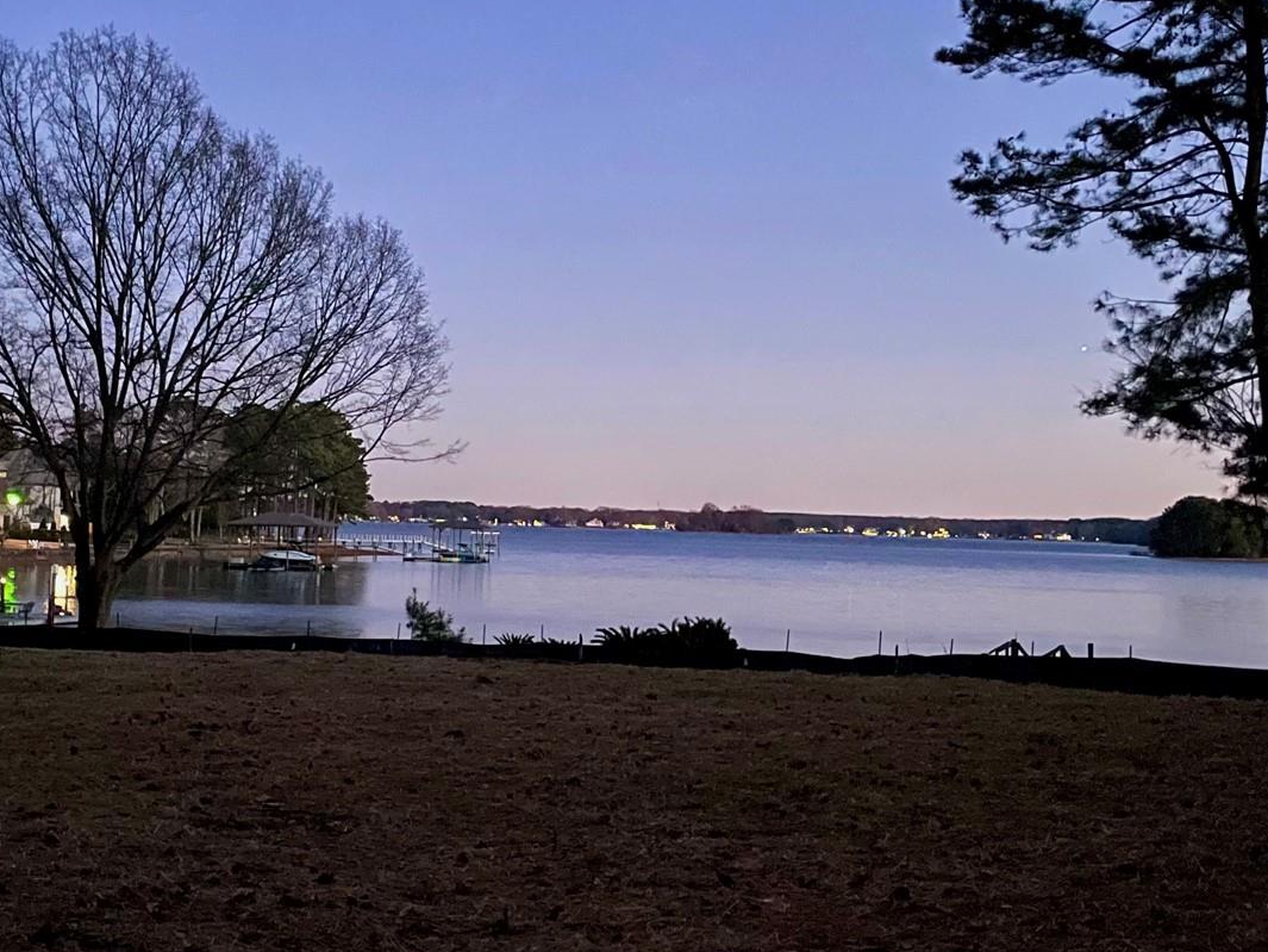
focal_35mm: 50
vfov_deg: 29.0
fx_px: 1832
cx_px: 429
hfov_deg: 37.8
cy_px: 353
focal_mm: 4.2
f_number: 1.6
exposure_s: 1/8
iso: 800
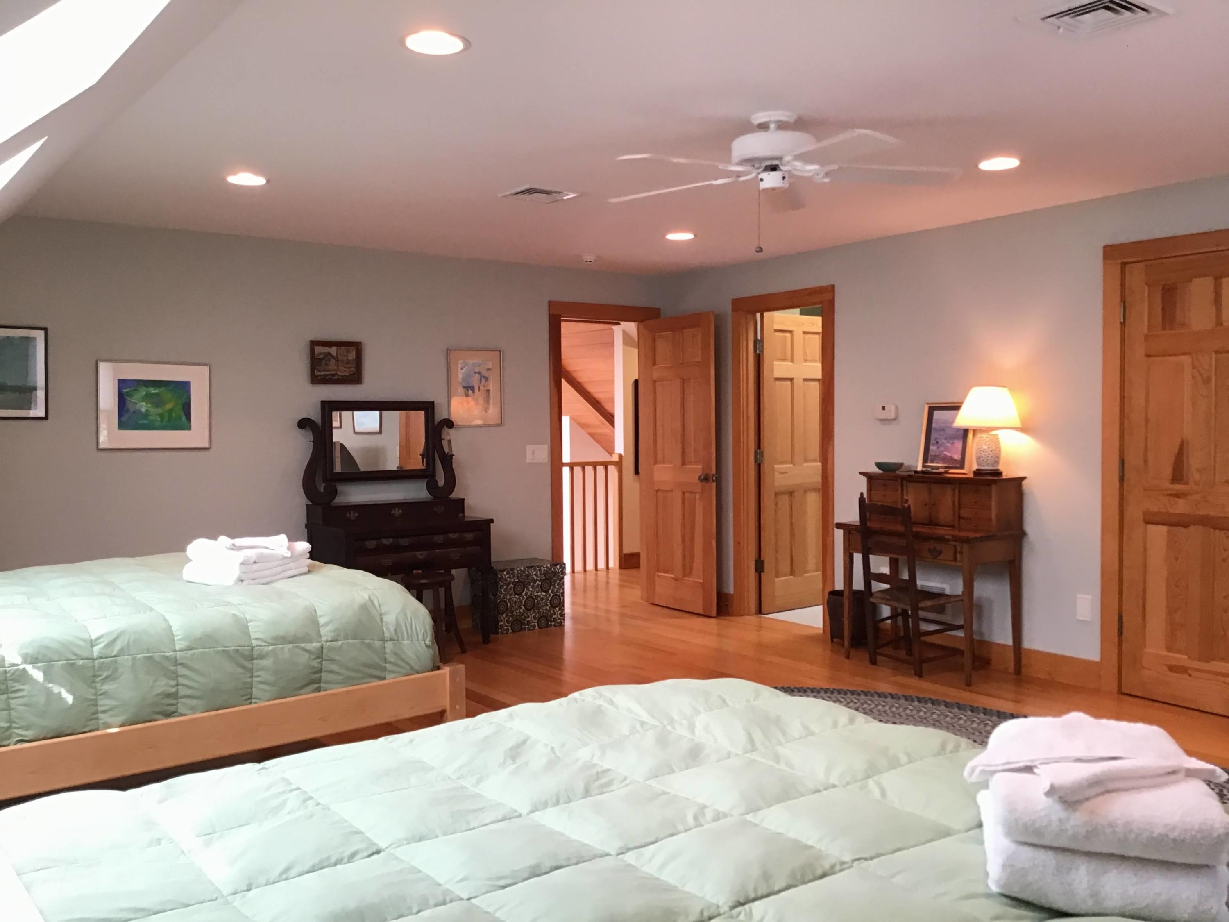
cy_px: 461
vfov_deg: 45.4
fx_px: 1101
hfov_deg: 58.4
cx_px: 614
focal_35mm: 31
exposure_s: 1/30
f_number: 2.4
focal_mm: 3.3
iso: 80
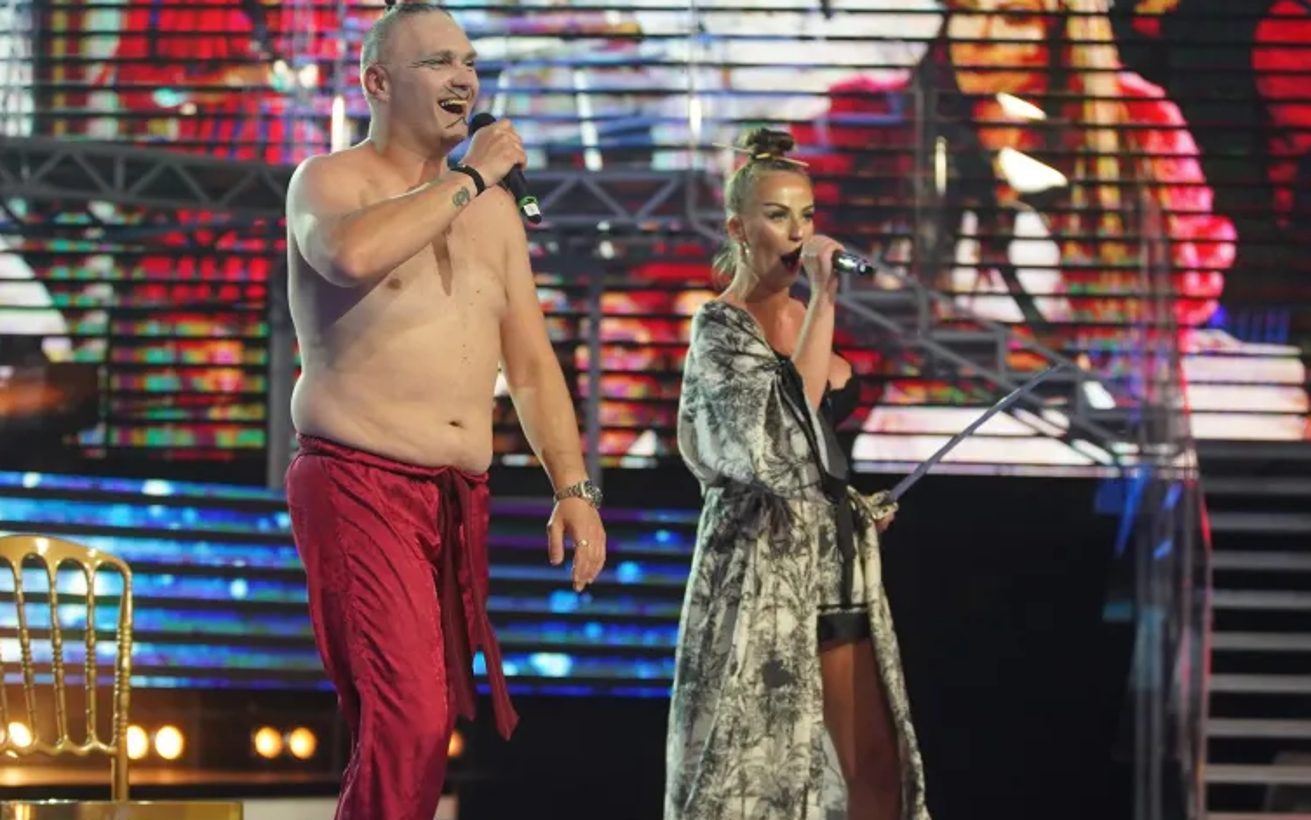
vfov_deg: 12.1
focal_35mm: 108
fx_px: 3860
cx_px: 656
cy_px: 431
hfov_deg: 19.3
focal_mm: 70
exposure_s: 1/640
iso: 2500
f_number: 2.8
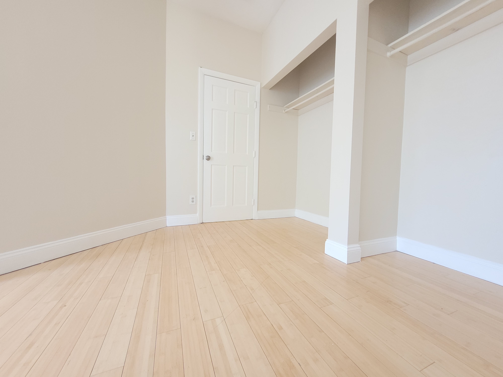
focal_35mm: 13
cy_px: 188
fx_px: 189
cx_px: 252
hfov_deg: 106.2
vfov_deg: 89.9
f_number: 2.2
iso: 400
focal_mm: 1.74
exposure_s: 1/30
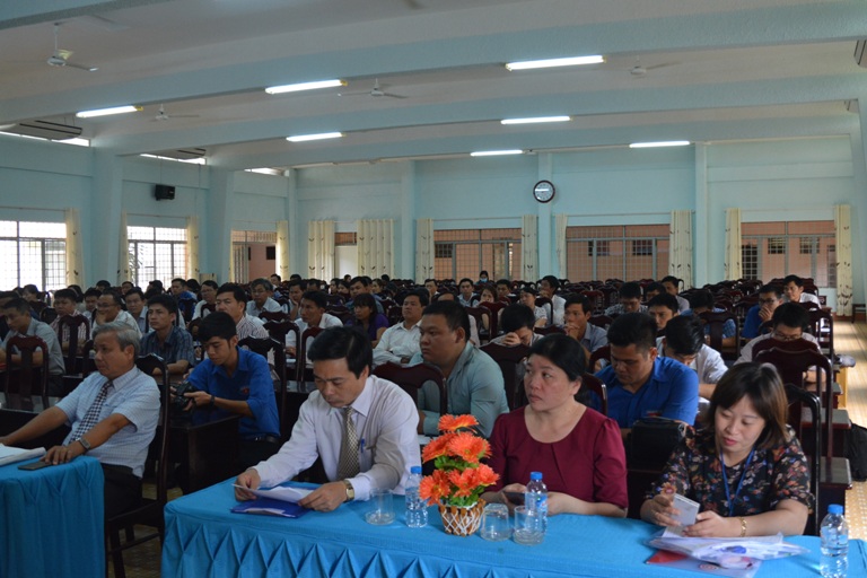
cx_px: 434
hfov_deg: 53.1
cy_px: 289
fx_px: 867
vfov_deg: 36.9
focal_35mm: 36
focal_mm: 24
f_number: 4.5
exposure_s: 1/80
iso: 1600
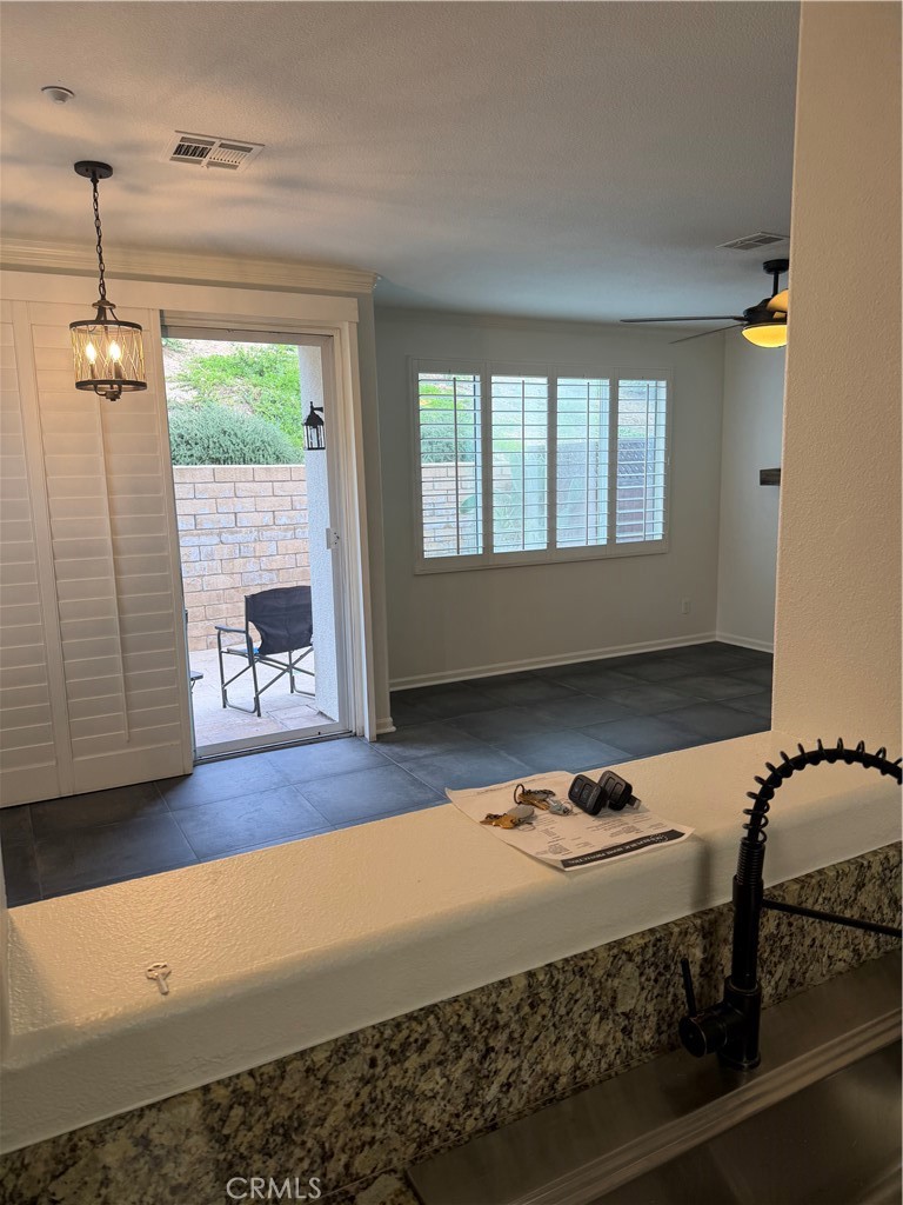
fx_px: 835
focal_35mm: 24
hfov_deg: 56.8
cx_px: 452
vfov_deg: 71.6
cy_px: 602
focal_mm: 6.76
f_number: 1.78
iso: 80
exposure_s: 1/120
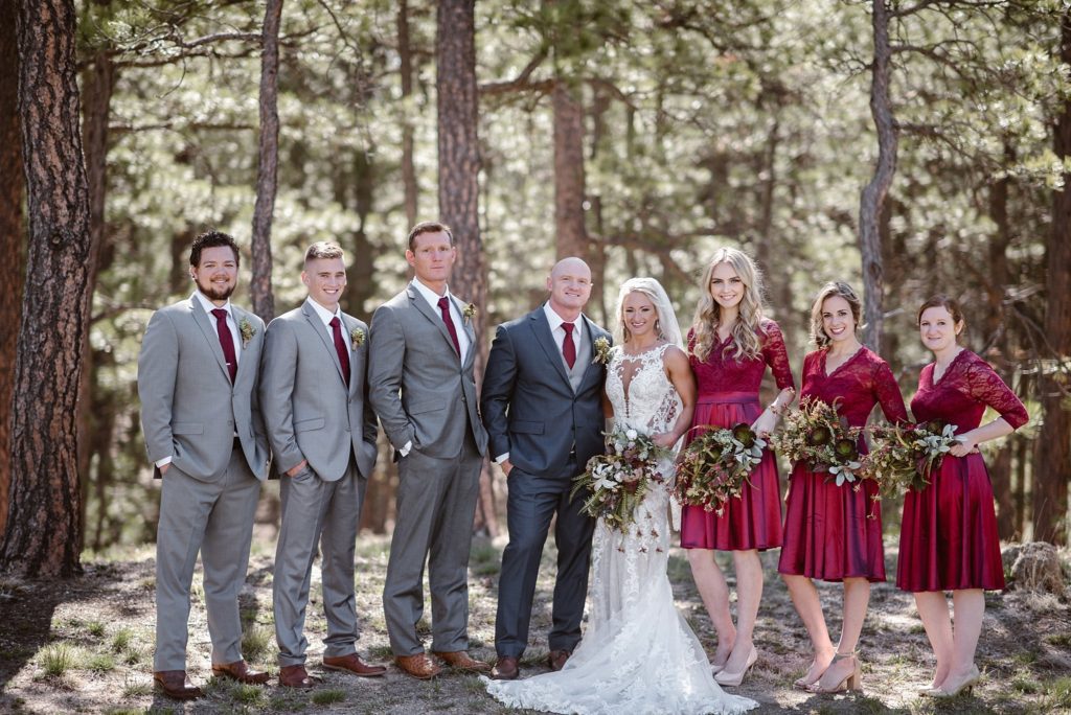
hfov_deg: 23.9
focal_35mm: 85
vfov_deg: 16.1
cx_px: 536
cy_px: 358
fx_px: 2530
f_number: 1.8
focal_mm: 85
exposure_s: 1/1000
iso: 200
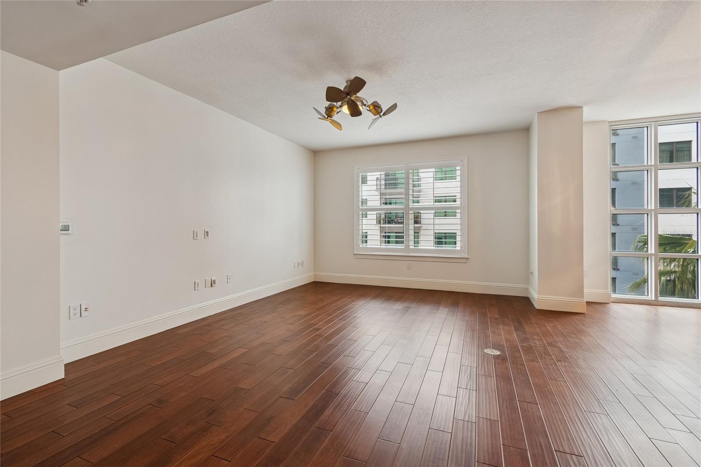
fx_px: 292
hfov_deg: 100.4
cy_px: 234
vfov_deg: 77.3
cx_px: 350
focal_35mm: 15
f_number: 7.1
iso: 500
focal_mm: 10
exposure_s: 1/30
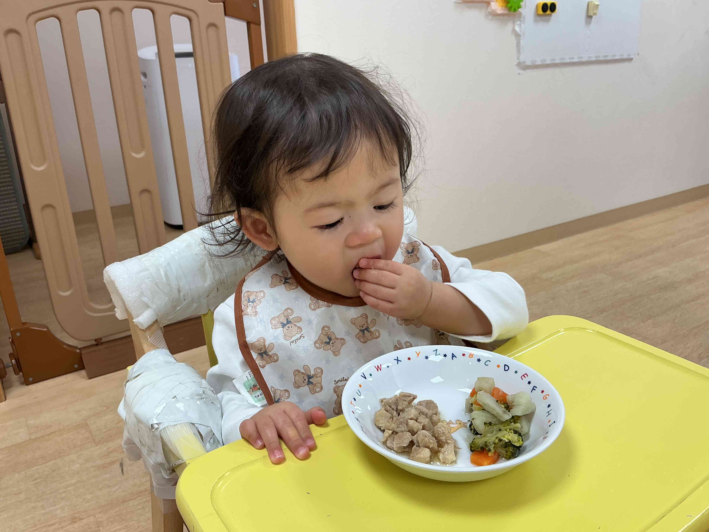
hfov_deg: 61.7
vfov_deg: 48.2
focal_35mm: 29
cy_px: 266
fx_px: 594
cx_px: 354
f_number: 1.8
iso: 32
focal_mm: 3
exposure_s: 1/120
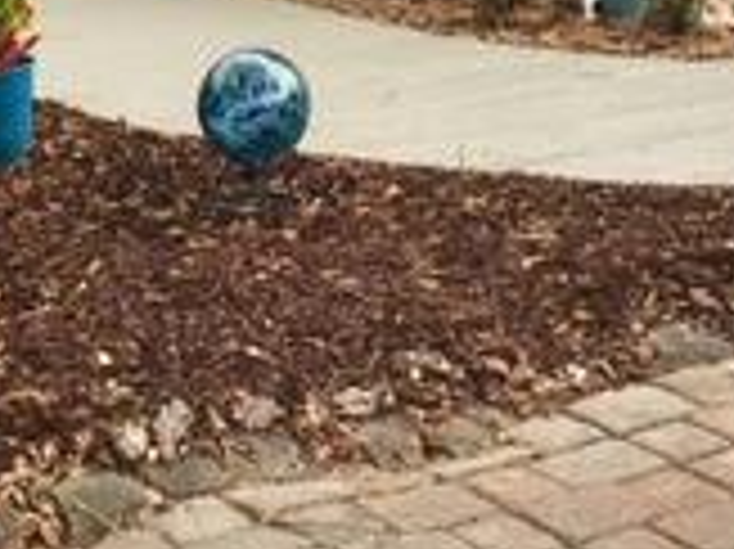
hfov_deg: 17.3
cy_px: -216
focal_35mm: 114
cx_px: 297
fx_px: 2415
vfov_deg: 12.5
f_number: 2.2
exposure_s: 1/490
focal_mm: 4.15
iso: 25
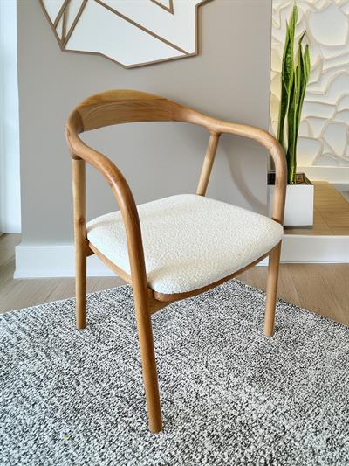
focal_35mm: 24
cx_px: 174
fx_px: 322
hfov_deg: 56.8
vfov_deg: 71.6
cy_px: 233
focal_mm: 6.86
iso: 125
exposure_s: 1/100
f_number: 1.78
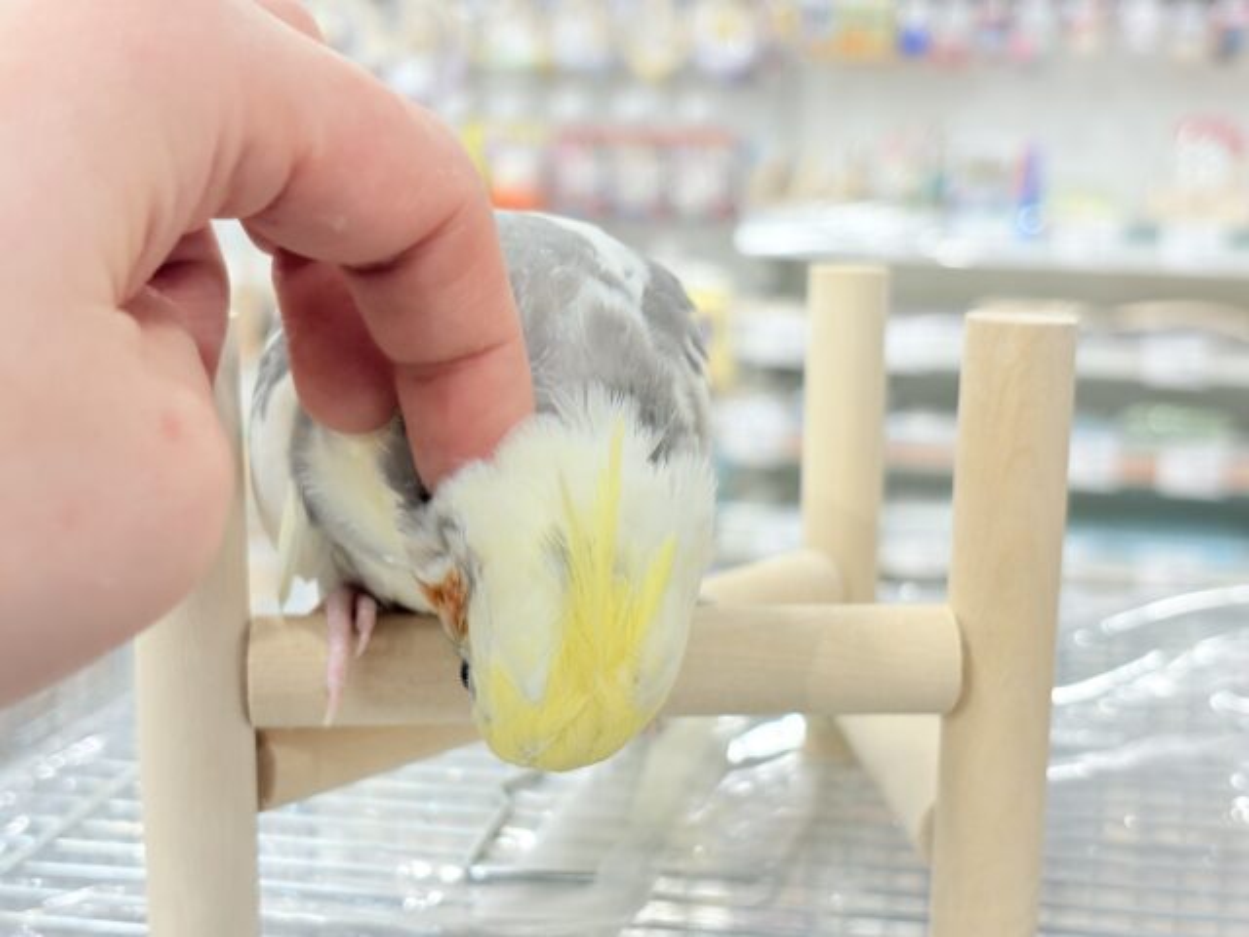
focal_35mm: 52
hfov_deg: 36.8
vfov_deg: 28.0
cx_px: 624
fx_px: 1876
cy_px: 468
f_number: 1.6
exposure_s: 1/50
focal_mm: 5.96
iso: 64
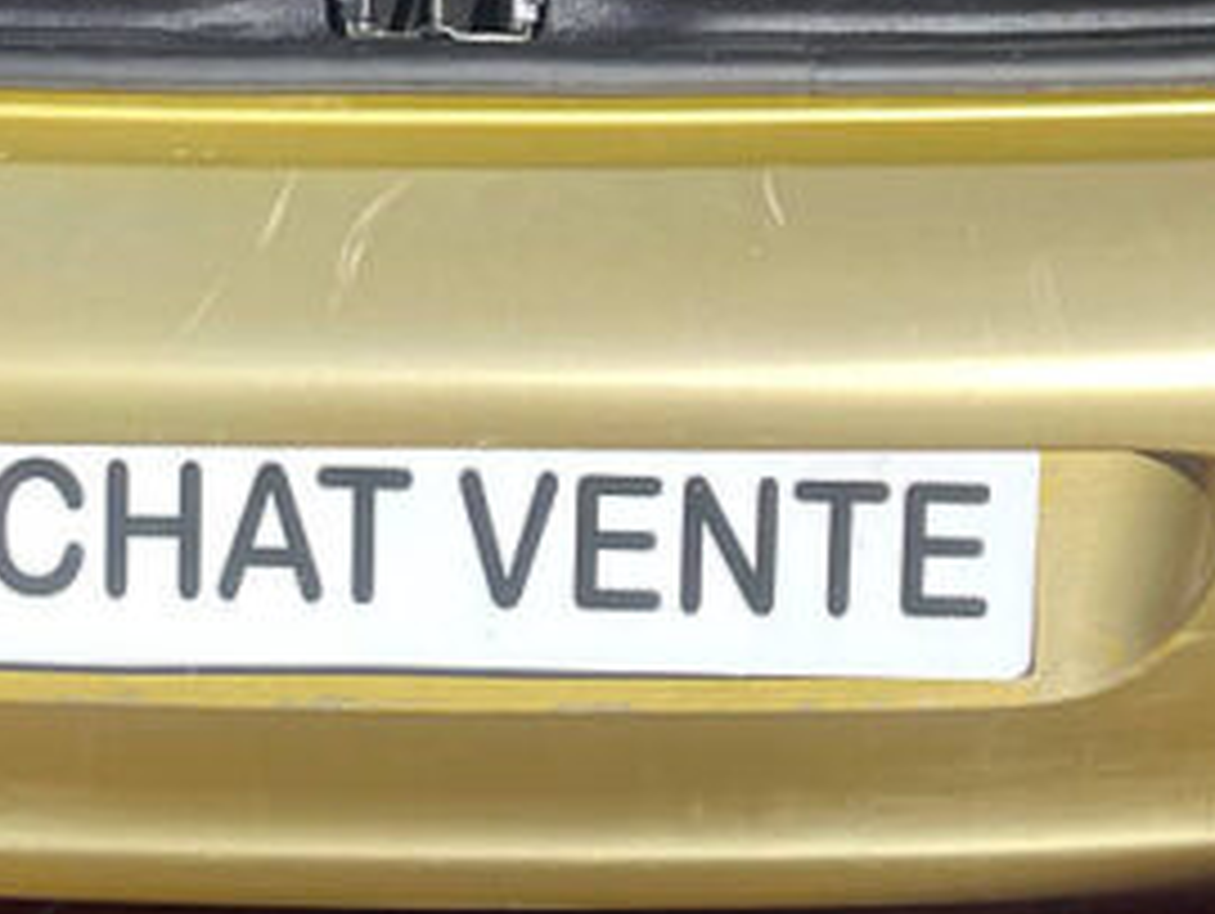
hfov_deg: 25.3
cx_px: 486
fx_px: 2705
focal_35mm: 77
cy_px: -225
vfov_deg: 18.1
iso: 32
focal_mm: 4.2
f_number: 1.6
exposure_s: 1/1770
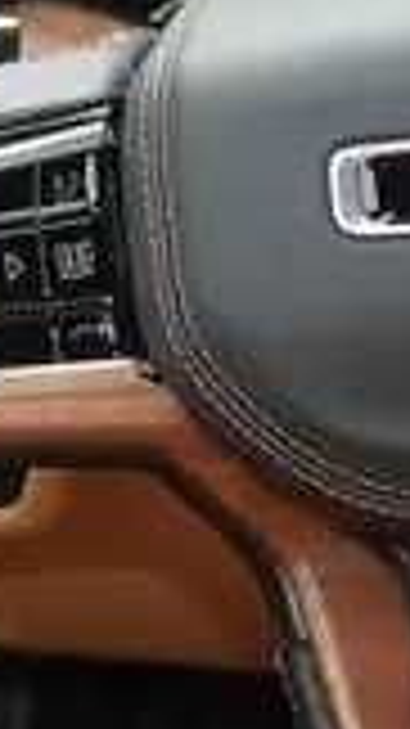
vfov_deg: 13.8
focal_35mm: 155
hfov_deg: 7.7
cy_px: 173
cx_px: 509
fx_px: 2999
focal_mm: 18
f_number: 5
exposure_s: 1/60
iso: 400
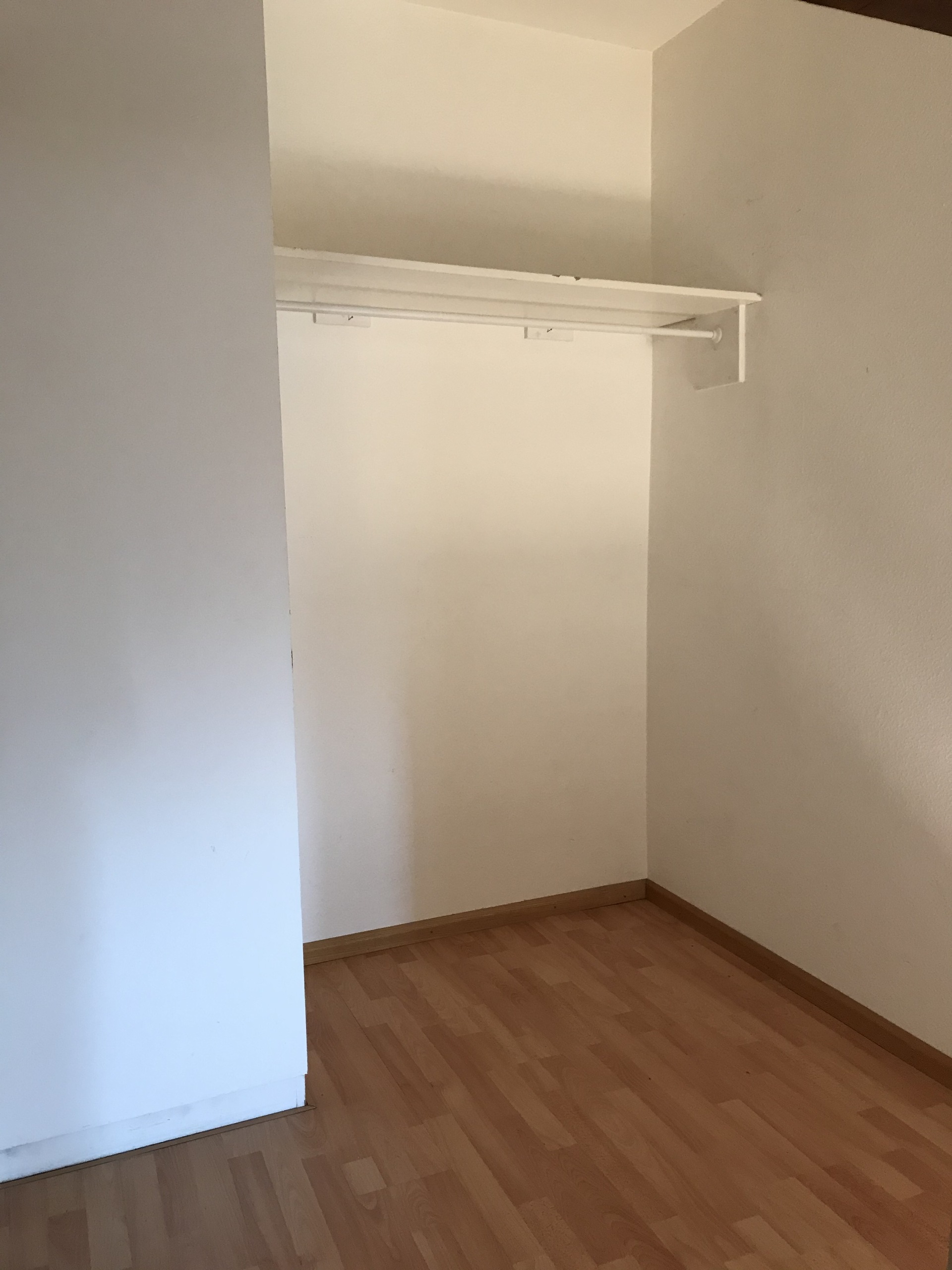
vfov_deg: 63.4
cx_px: 476
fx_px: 1027
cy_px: 635
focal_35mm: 28
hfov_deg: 49.7
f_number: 1.8
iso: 40
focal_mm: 3.99
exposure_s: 1/20
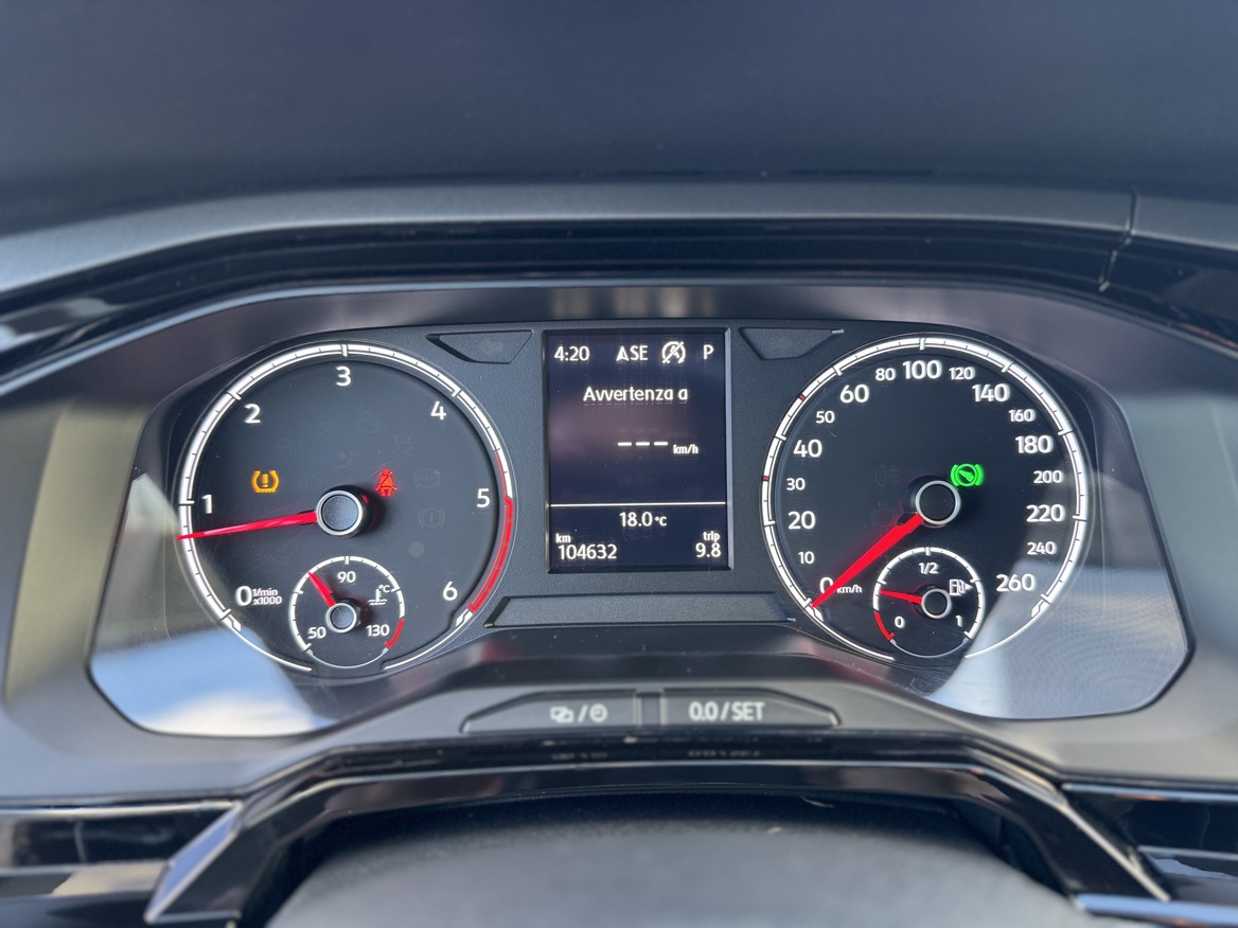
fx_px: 858
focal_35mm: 24
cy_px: 464
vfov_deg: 56.8
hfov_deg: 71.6
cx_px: 619
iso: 320
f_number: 1.78
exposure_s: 1/49
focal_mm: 6.76
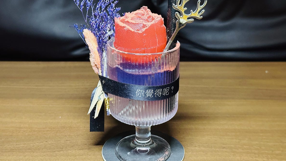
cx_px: 144
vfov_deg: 22.6
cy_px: 67
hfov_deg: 39.2
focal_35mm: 53
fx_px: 402
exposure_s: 1/29
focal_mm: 6.86
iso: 640
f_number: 1.78
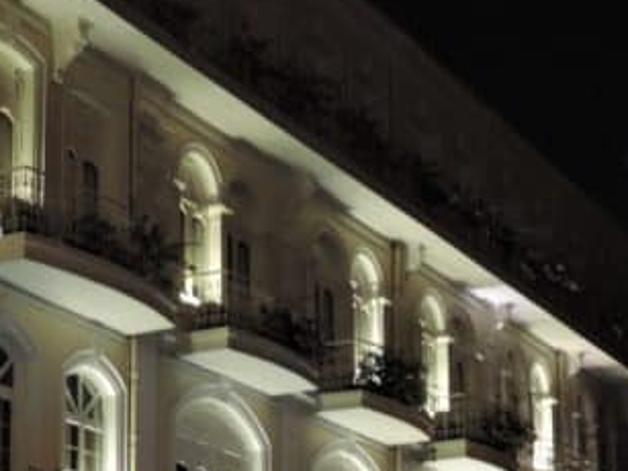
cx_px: 323
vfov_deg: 13.0
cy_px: 518
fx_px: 2031
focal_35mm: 112
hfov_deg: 17.6
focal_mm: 7.6
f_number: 3.4
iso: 450
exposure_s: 1/13
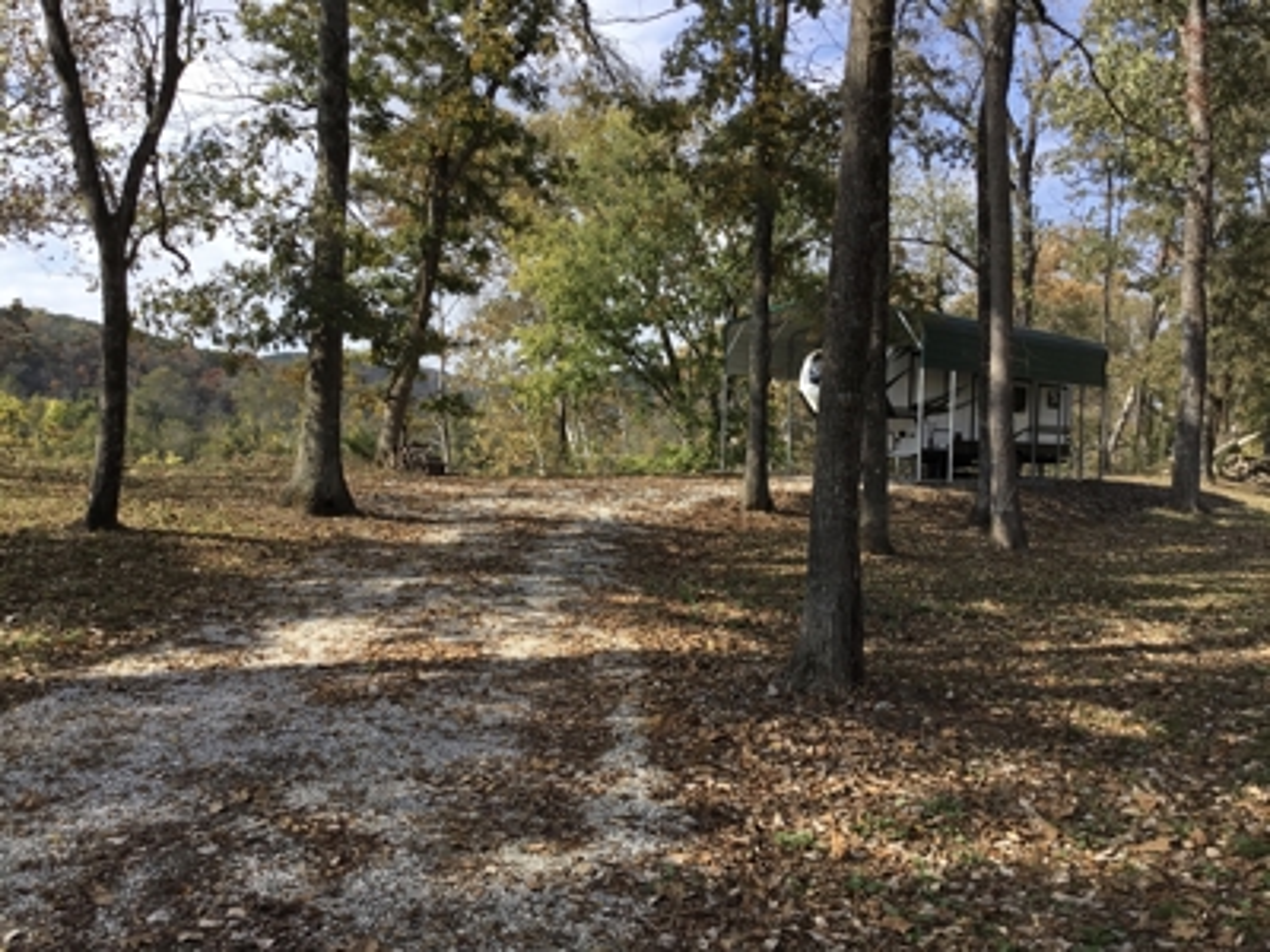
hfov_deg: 58.4
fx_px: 1137
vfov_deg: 45.4
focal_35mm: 31
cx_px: 635
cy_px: 476
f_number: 2.4
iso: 25
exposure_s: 1/595
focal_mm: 3.3
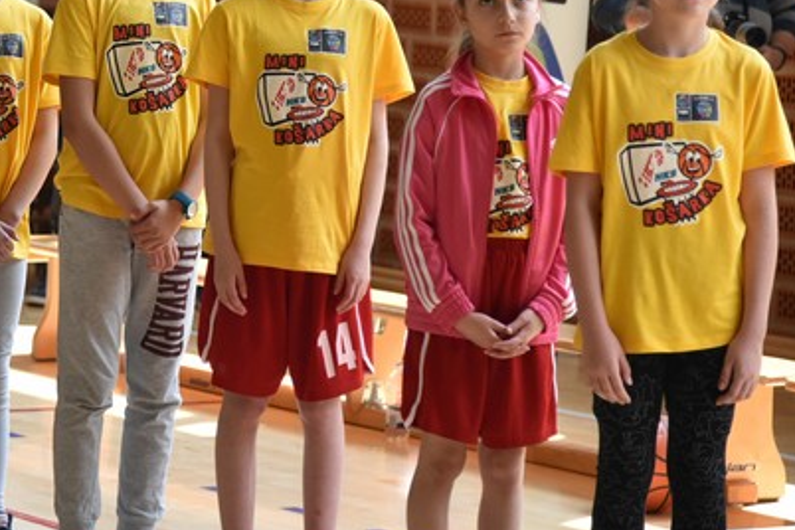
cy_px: 44
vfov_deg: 7.1
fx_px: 4284
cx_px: 103
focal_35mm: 194
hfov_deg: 10.6
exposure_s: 1/1600
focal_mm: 95
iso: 3200
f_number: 4
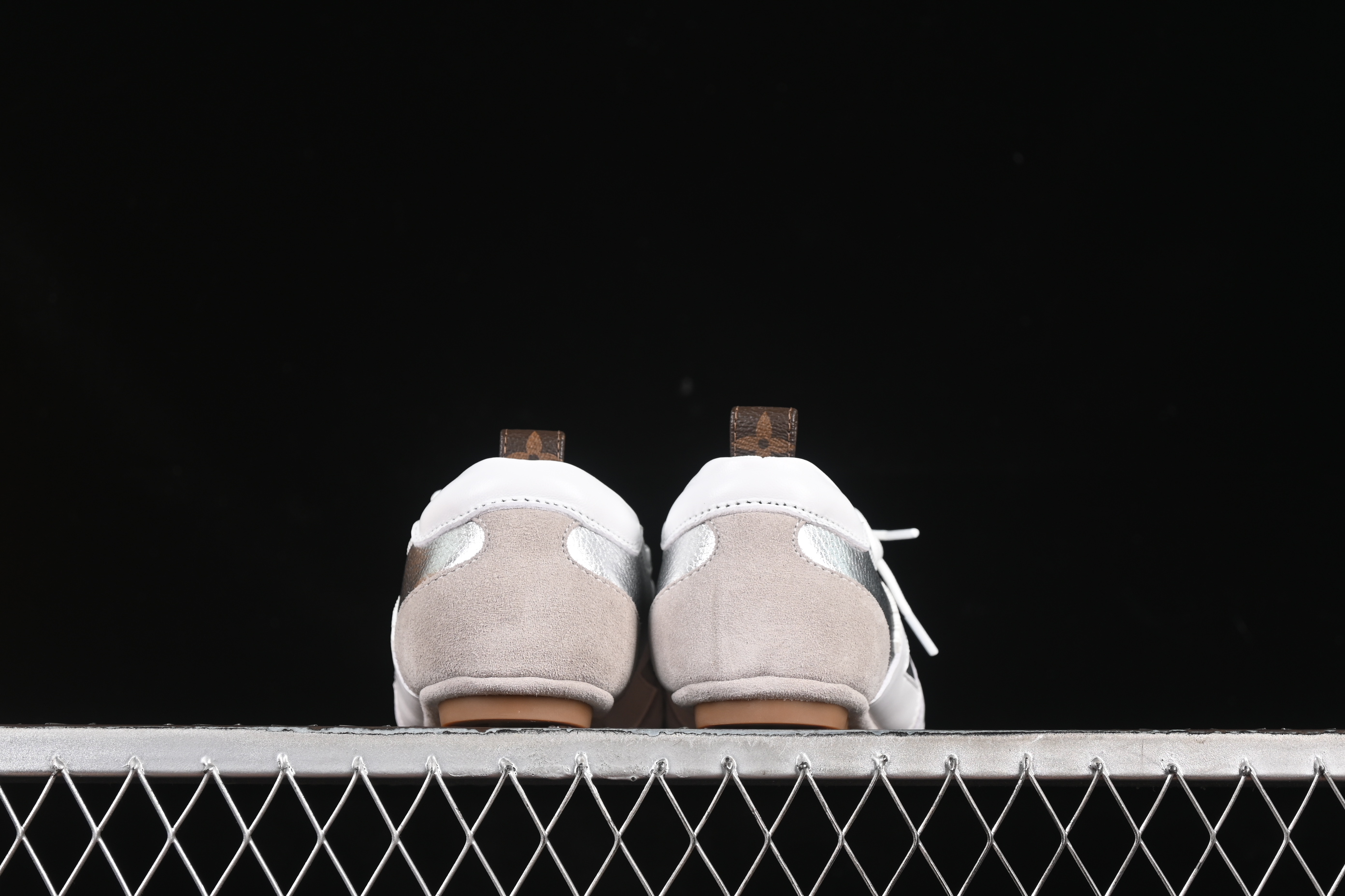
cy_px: 448
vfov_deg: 18.2
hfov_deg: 27.0
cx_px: 672
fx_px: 2802
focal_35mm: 75
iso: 160
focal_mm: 50
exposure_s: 1/60
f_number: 6.3
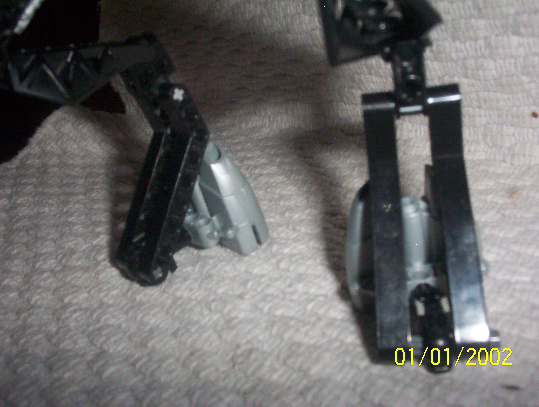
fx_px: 609
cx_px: 270
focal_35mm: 39
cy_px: 204
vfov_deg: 37.0
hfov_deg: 47.8
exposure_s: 1/30
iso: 140
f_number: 4.5
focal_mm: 6
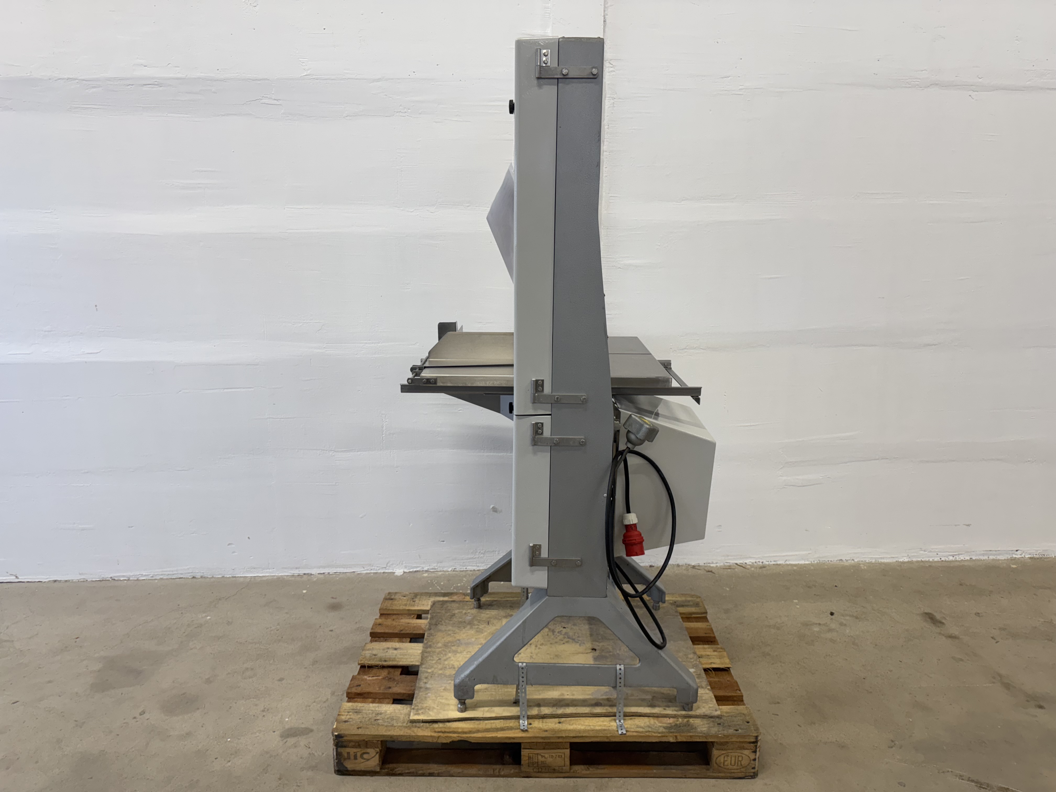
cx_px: 528
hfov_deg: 71.6
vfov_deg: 56.8
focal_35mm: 24
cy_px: 396
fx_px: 732
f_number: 1.78
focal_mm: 6.76
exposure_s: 1/100
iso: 100
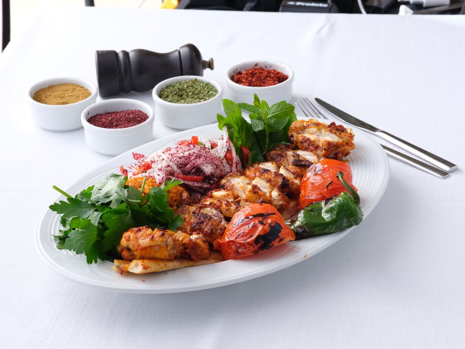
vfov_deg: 15.6
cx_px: 232
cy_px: 174
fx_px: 1276
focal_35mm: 95
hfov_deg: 20.7
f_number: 18
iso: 1600
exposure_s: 1/125
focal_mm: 120
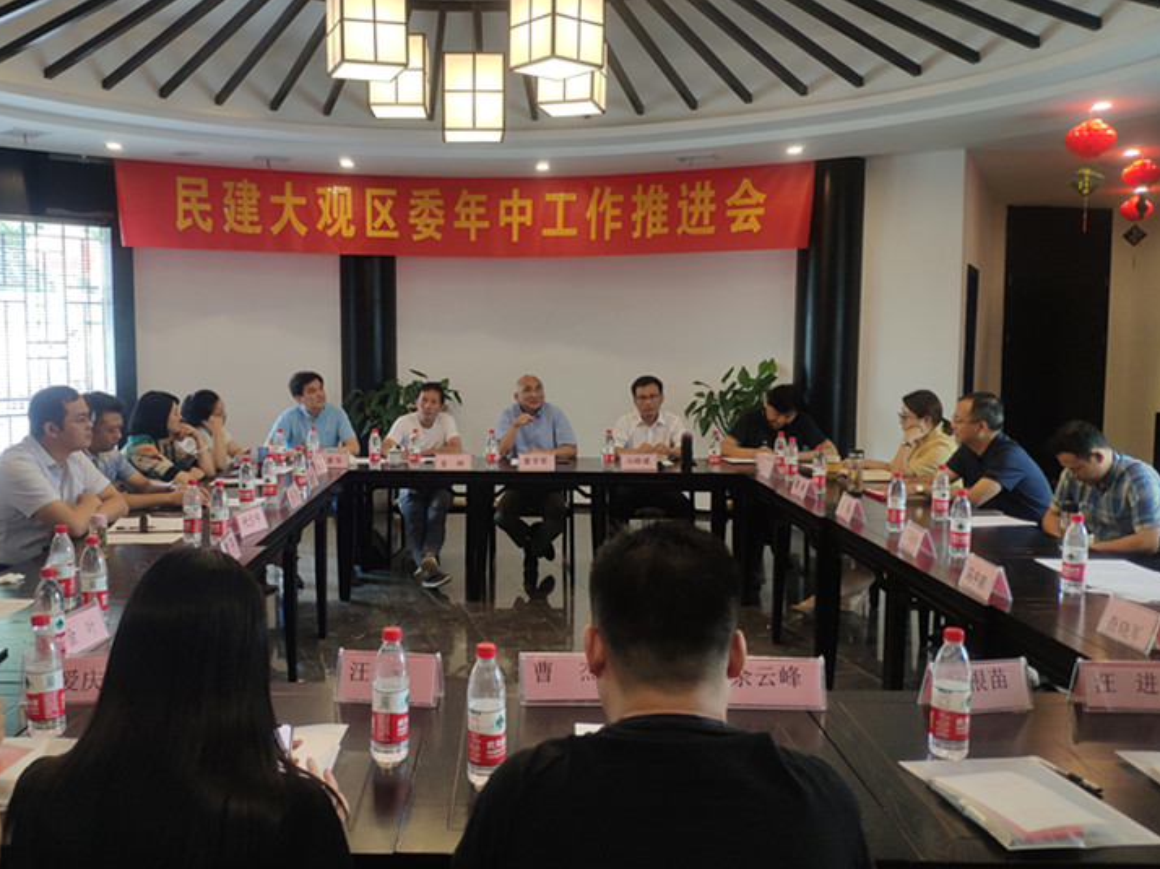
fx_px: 837
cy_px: 426
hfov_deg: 68.9
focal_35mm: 25
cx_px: 483
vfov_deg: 54.8
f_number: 1.8
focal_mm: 4.22
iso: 131
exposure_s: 1/50
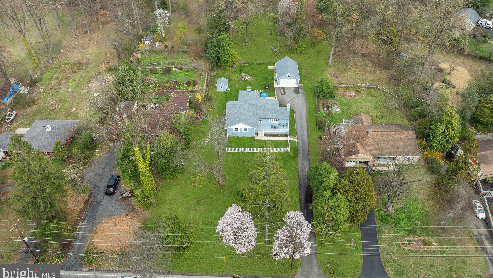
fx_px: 353
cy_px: 93
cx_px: 252
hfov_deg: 69.8
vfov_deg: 42.3
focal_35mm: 27
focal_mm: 12.29
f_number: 2.8
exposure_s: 1/500
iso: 100
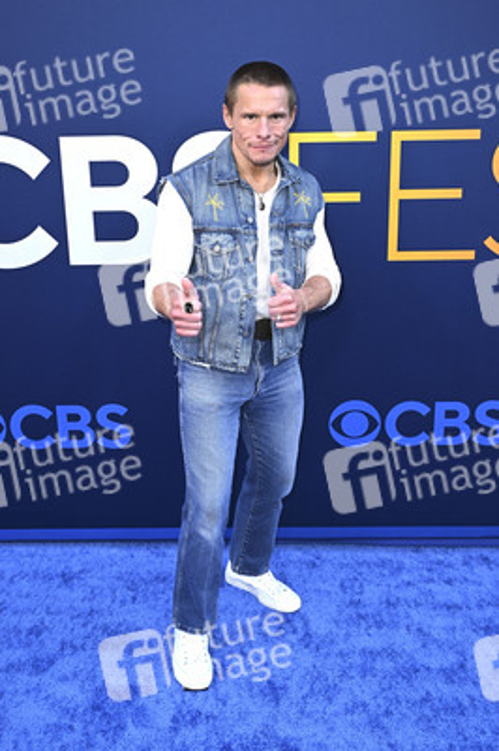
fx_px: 812
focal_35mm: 39
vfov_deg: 49.6
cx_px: 250
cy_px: 376
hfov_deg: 34.2
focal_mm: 39
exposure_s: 1/200
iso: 800
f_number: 5.6
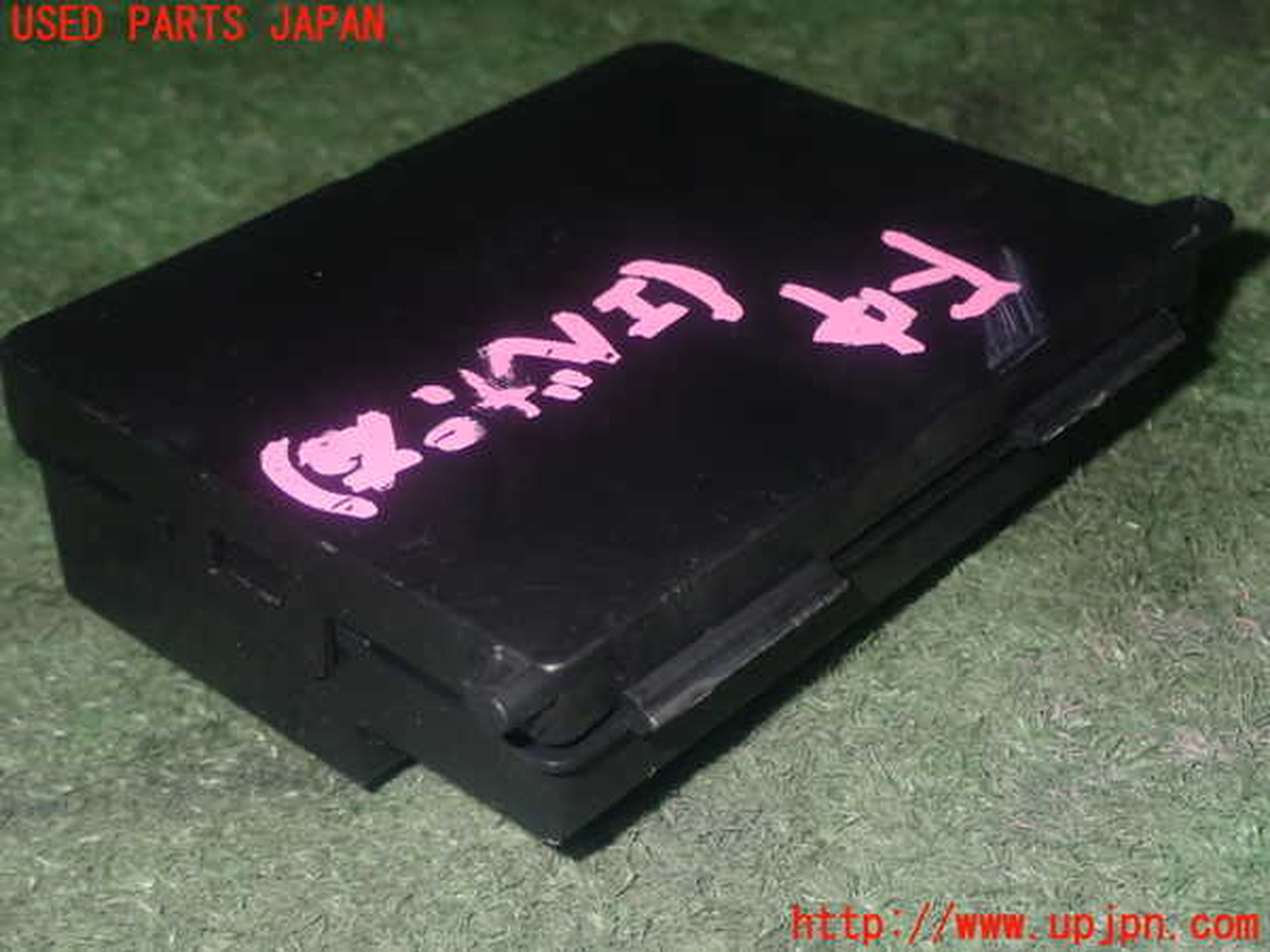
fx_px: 2275
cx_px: 635
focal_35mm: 62
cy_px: 476
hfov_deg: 31.2
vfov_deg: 23.7
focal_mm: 11.09
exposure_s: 1/60
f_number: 10
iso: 800
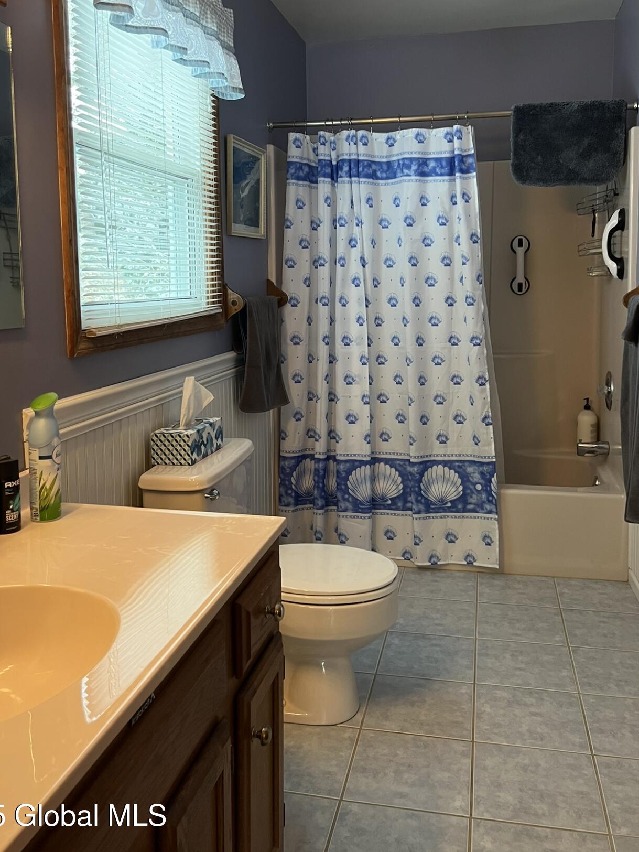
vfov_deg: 56.4
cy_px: 339
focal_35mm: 32
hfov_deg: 44.2
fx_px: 788
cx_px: 309
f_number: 1.5
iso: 100
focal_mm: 5.7
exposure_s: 1/60
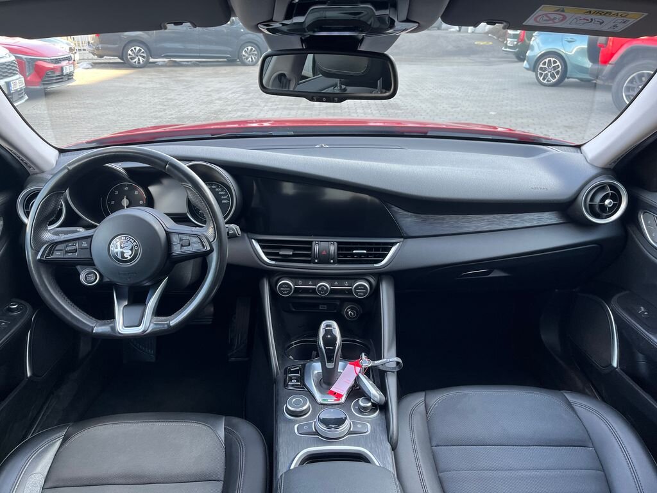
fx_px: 493
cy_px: 246
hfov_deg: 67.3
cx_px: 328
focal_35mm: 26
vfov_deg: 53.1
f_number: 1.6
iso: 80
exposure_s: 1/121
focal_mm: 5.1
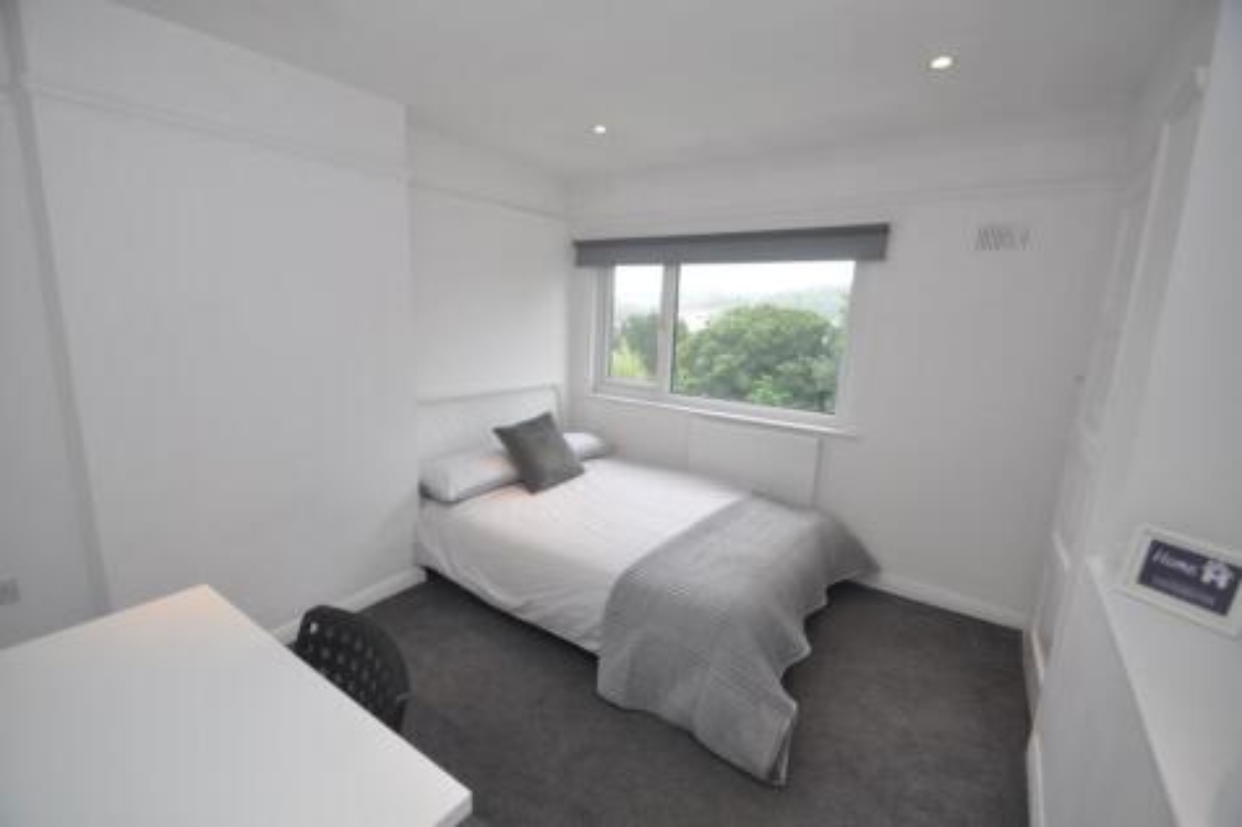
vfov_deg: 77.3
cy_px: 414
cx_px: 621
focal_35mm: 15
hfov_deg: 100.4
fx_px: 517
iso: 400
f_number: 4
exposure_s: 1/60
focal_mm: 10
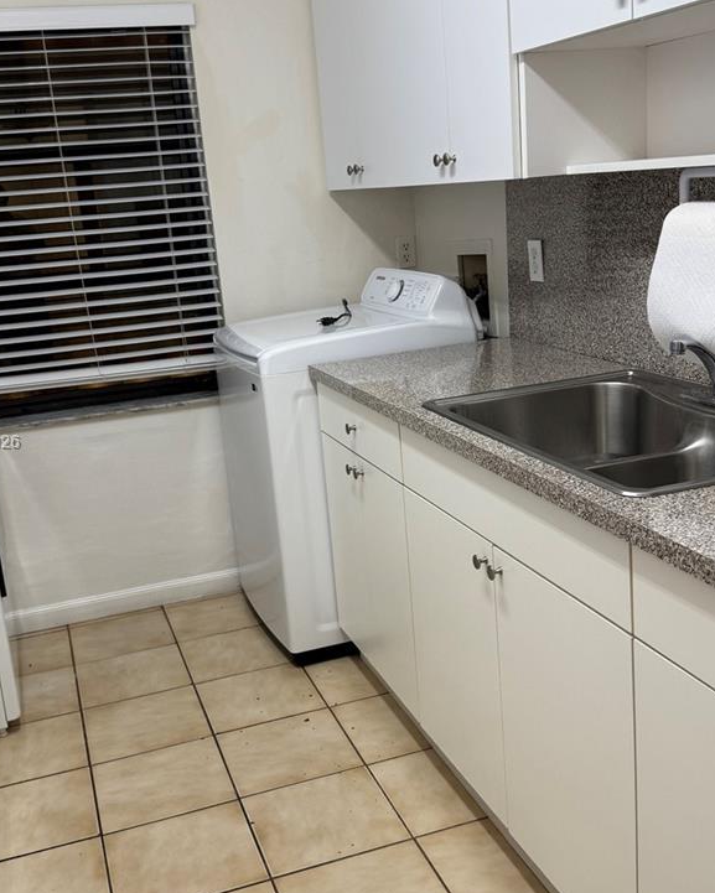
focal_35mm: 39
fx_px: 1031
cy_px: 443
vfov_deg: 46.8
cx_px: 348
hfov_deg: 38.2
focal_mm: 6.76
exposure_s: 1/120
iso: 125
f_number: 1.78
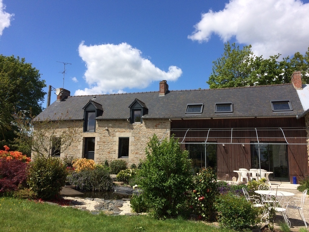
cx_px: 154
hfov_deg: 61.7
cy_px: 116
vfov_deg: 48.2
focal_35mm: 29
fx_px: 259
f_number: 2.2
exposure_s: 1/2740
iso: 32
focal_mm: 4.15
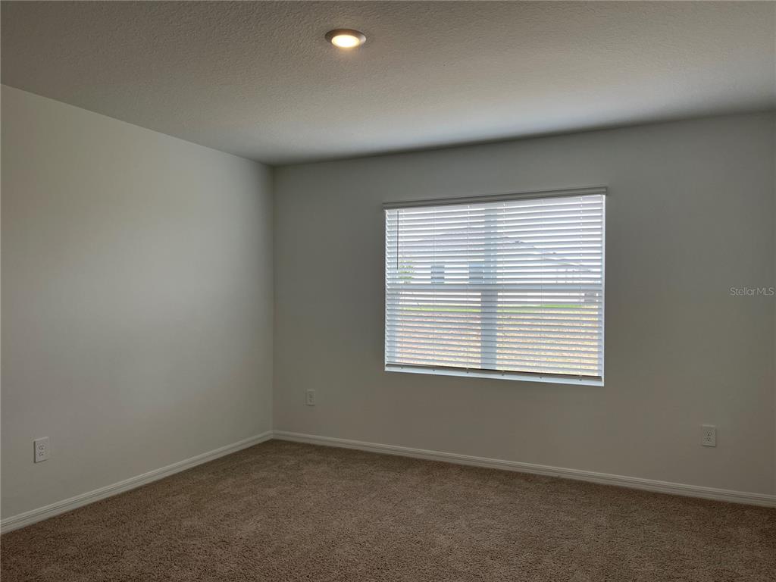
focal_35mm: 26
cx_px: 388
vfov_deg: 53.1
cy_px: 291
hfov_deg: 67.3
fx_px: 583
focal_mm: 5.1
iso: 40
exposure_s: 1/211
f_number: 1.6
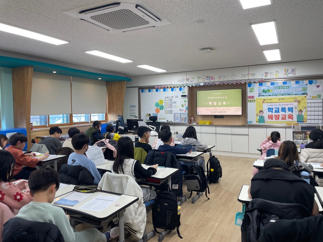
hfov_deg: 67.3
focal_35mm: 26
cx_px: 162
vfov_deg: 53.1
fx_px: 243
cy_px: 121
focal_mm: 4.2
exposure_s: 1/120
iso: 80
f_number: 1.6
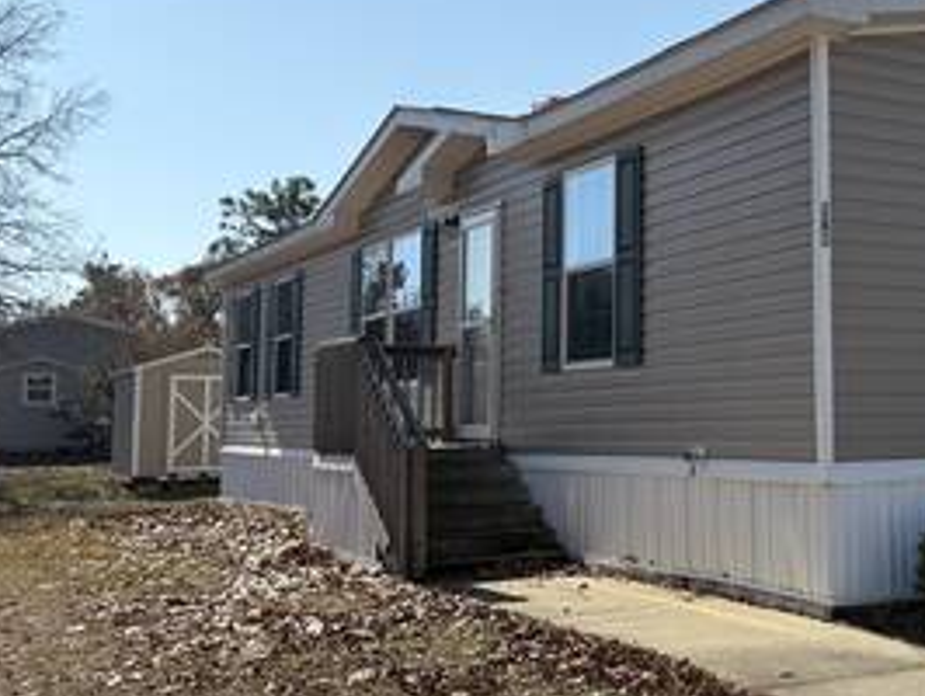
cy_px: 282
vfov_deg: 29.1
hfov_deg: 36.2
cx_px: 807
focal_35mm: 50
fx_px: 1337
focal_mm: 5.96
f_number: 1.6
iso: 50
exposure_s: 1/4065
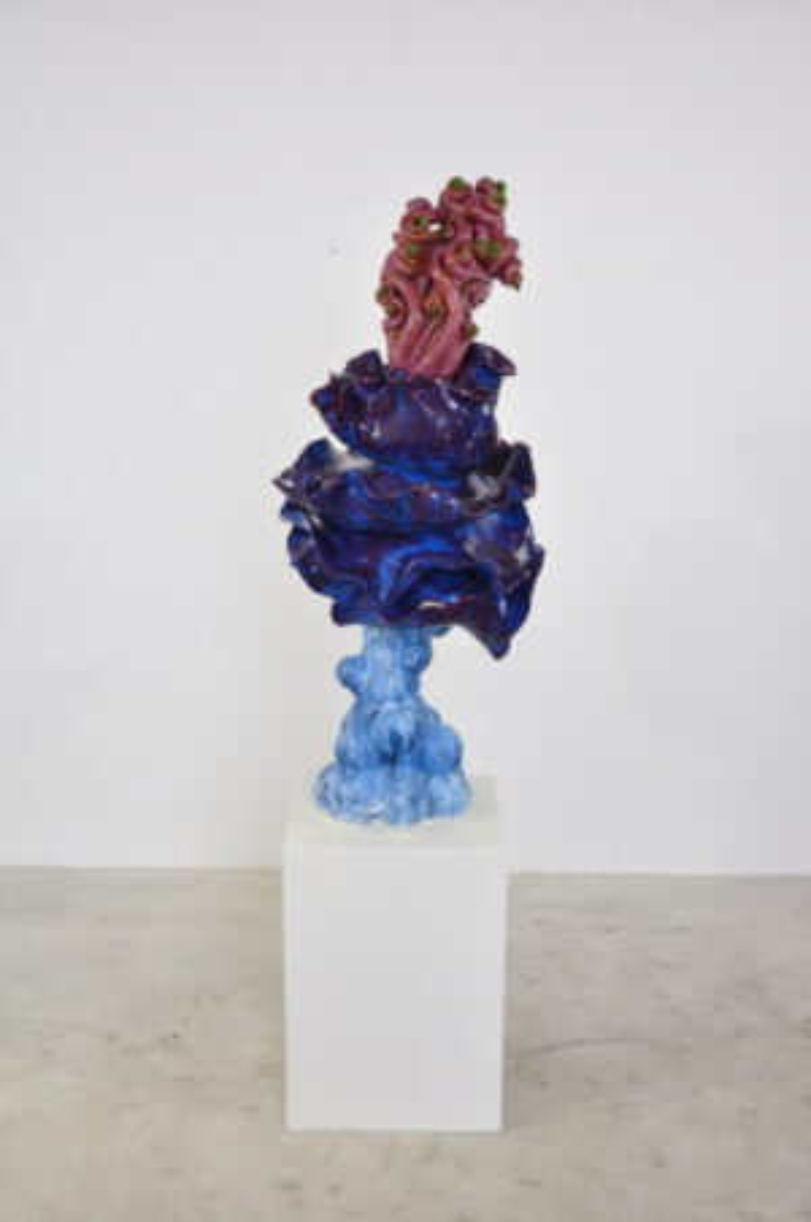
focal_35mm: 42
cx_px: 406
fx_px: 1424
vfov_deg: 46.5
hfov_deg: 31.8
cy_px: 611
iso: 200
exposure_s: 1/2
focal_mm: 28
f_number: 25
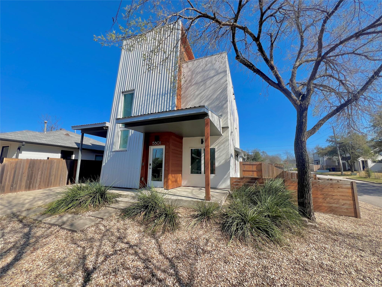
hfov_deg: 106.2
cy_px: 144
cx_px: 191
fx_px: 143
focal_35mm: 13
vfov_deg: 89.9
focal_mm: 1.57
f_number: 1.8
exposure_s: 1/1783
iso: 32
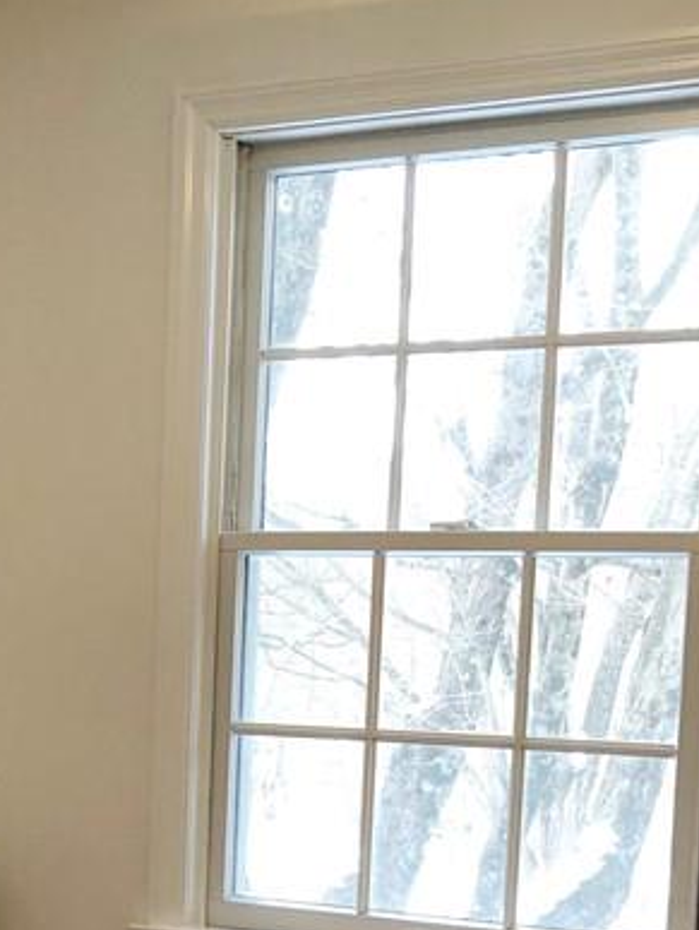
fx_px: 1989
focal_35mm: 74
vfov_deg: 25.5
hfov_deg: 19.3
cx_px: -31
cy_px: 827
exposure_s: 1/30
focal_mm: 3.99
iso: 25
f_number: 1.8
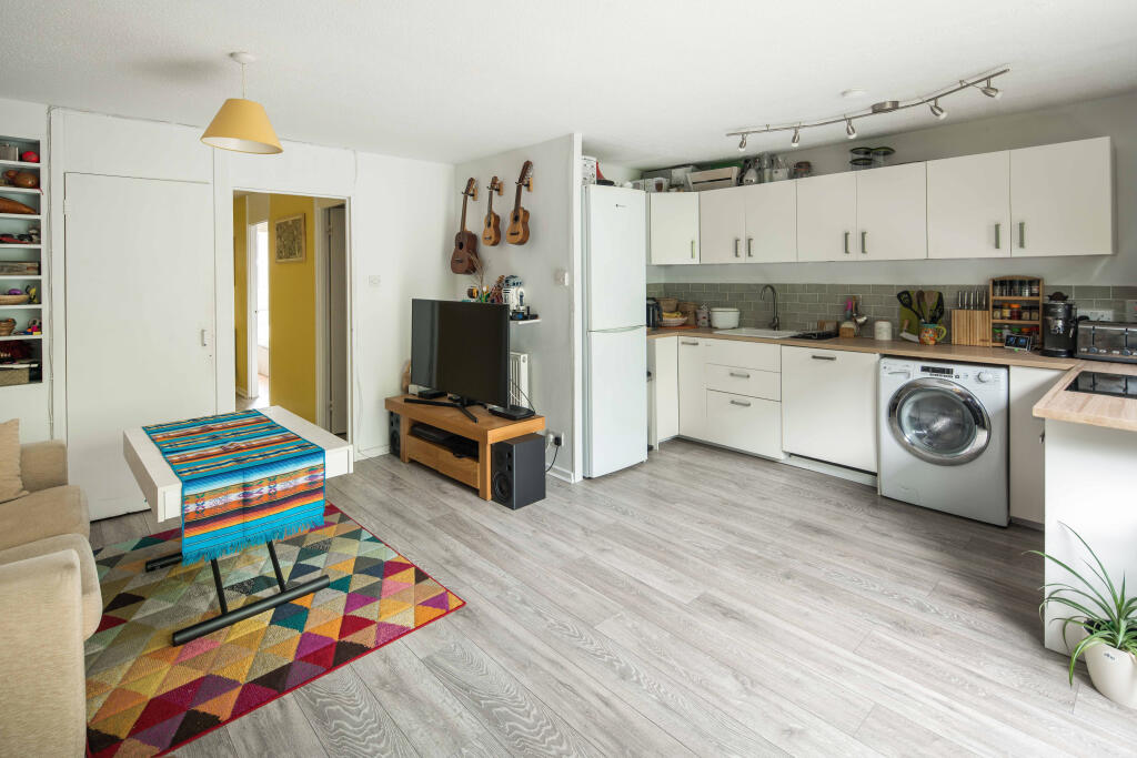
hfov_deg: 93.3
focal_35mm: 17
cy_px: 379
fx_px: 537
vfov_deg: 70.5
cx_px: 568
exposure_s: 1/5
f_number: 8
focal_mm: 17
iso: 250
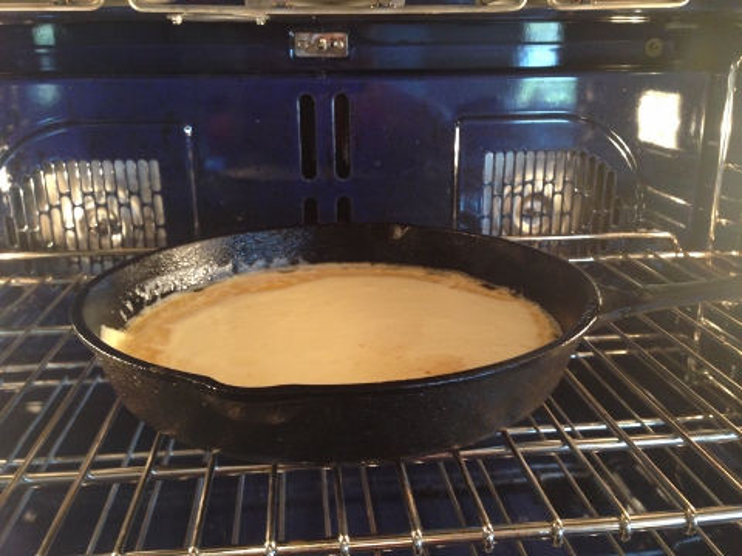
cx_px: 371
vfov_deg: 42.9
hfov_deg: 55.4
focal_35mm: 33
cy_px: 278
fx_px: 707
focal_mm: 4.12
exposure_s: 1/20
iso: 100
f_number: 2.4
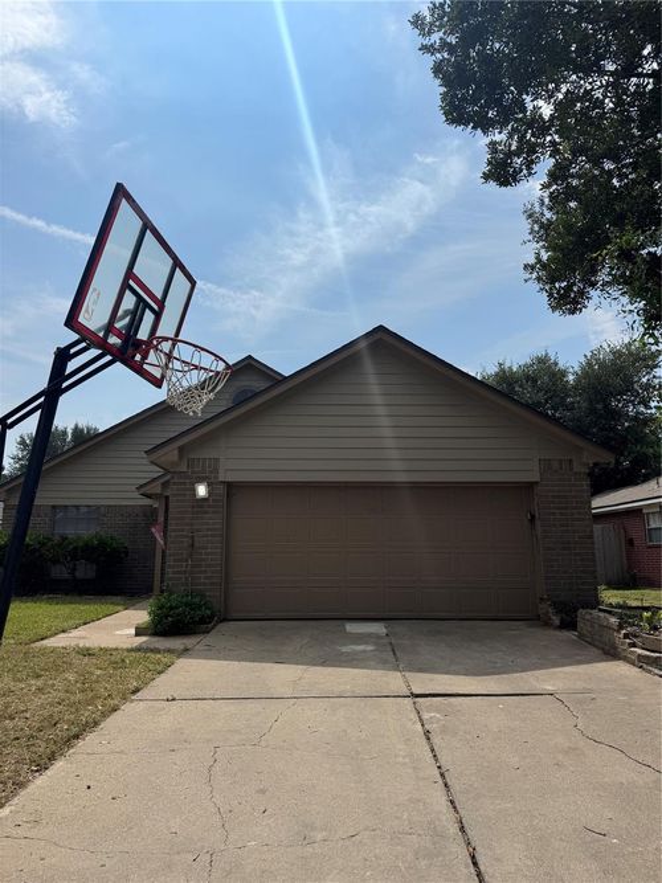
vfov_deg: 71.6
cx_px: 331
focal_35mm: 24
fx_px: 612
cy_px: 442
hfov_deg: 56.8
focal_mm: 6.76
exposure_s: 1/12346
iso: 64
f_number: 1.78
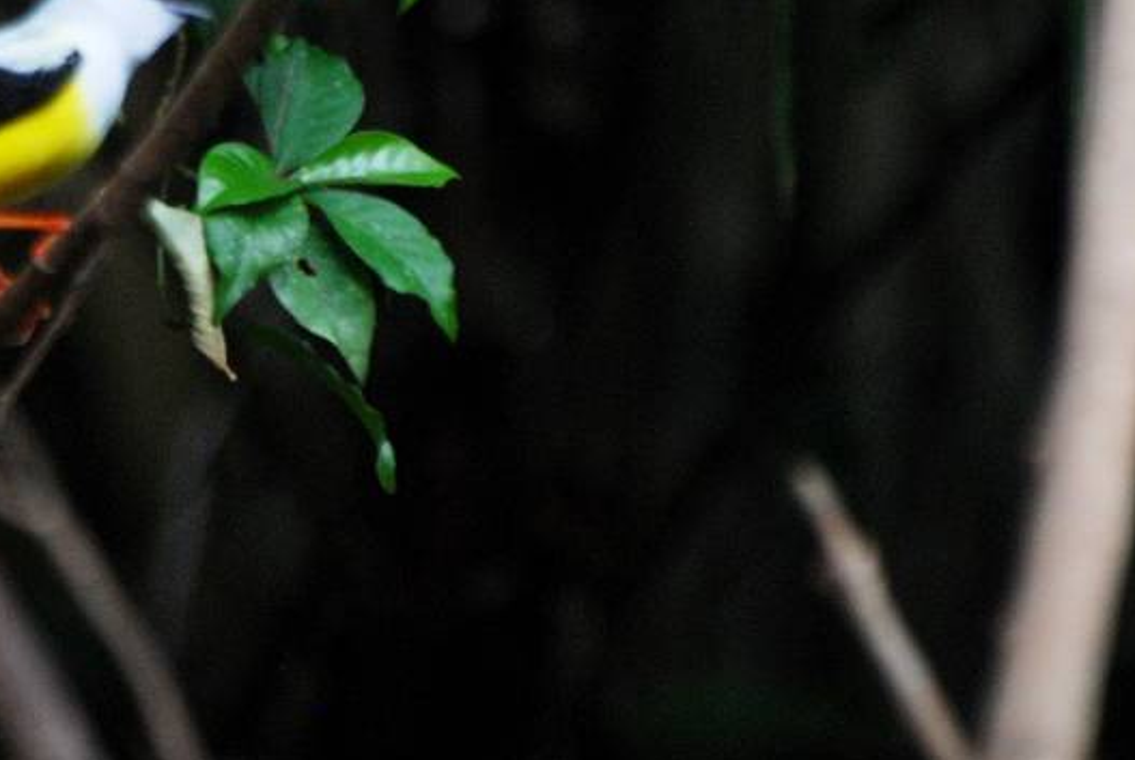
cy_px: 203
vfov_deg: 1.0
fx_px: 43127
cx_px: 224
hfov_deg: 1.5
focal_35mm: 1366
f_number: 5.6
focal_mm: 300
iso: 400
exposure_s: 1/160
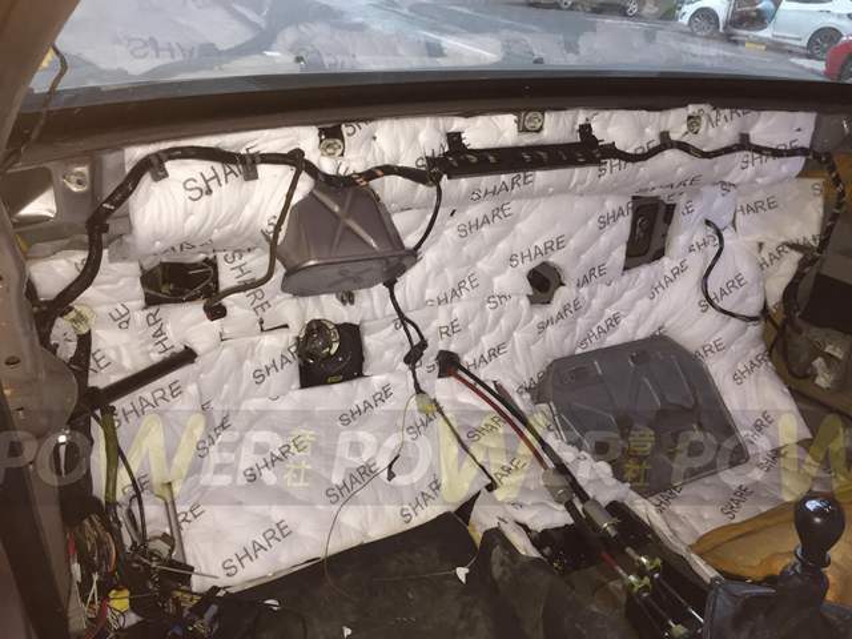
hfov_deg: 61.7
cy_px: 320
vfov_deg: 48.2
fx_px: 714
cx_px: 426
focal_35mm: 29
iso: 125
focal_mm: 4.15
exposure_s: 1/25
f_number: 2.2
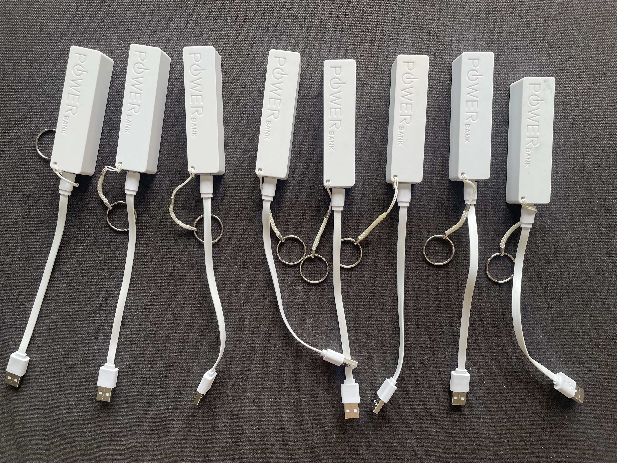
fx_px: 463
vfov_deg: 53.1
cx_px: 308
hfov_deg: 67.3
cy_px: 232
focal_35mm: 26
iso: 100
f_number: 1.6
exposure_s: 1/121
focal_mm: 4.2
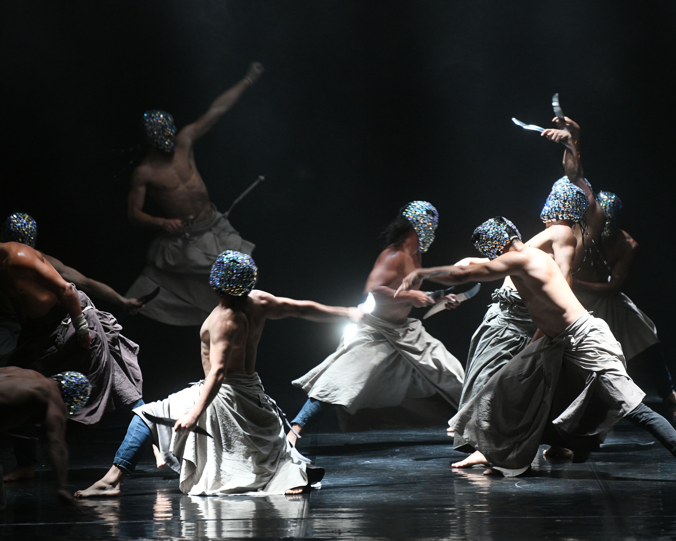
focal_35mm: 255
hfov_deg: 7.6
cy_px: 262
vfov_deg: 6.1
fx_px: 5102
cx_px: 330
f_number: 2.8
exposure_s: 1/160
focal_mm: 200
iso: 4000
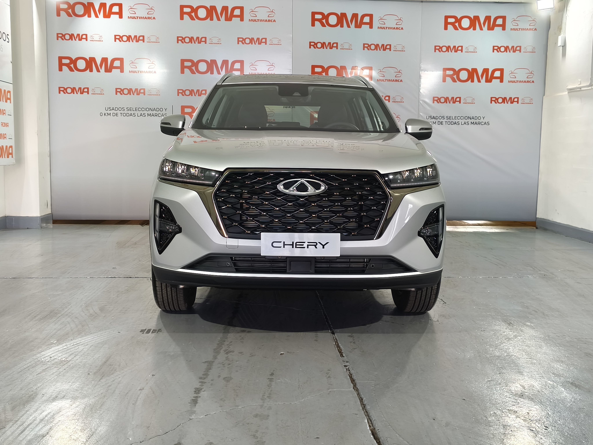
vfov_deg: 36.0
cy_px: 222
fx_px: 685
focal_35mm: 40
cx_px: 296
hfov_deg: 46.8
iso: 160
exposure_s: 1/50
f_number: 1.7
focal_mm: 5.35
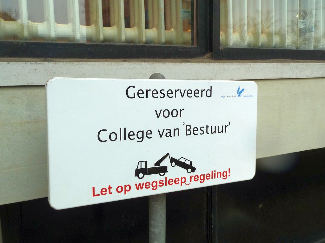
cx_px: 162
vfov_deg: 44.2
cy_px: 122
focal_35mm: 32
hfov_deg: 56.8
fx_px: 300
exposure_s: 1/30
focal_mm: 5.3
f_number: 3.5
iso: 80
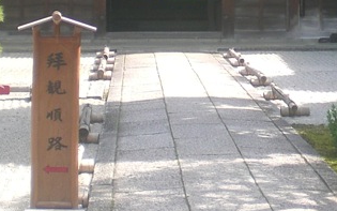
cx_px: 324
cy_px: -18
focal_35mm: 128
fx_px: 1176
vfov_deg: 10.1
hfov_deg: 16.0
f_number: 3.1
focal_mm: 6.3
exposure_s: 1/160
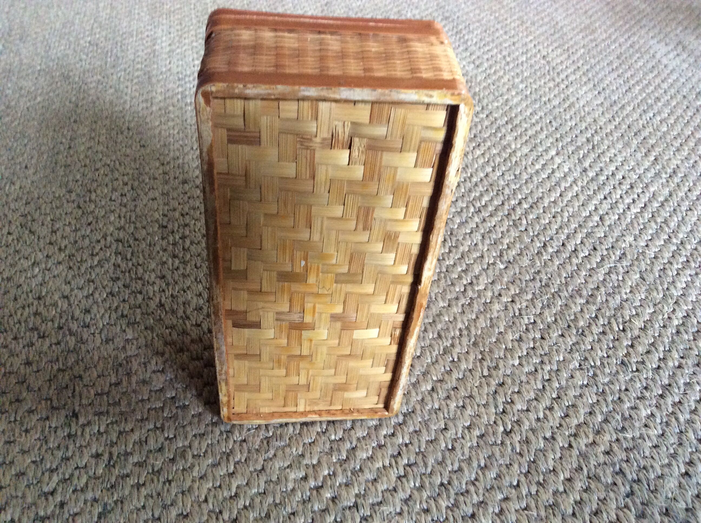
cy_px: 262
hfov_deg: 56.9
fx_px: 647
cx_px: 350
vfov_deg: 44.1
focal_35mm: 32
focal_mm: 3.3
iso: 250
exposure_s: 1/25
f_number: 2.4
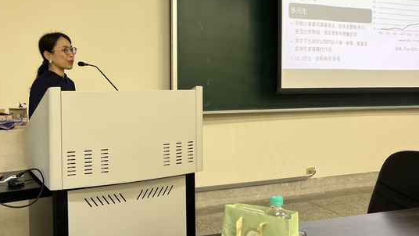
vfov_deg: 31.9
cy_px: 96
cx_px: 193
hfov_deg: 54.0
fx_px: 411
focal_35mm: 37
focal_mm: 5.1
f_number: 1.6
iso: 125
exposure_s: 1/120
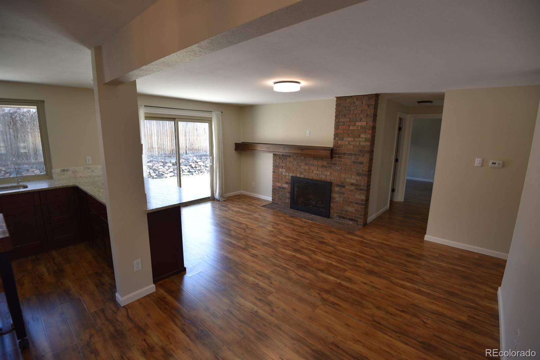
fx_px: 240
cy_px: 180
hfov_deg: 96.7
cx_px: 270
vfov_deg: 73.7
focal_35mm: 16
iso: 400
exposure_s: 1/80
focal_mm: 16
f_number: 4.5
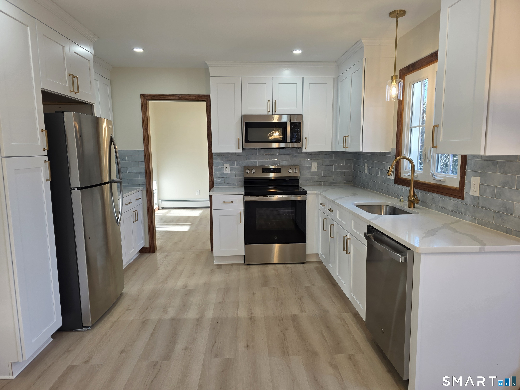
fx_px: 346
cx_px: 260
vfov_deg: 58.9
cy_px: 195
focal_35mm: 23
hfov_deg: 73.9
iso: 64
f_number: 1.7
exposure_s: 1/120
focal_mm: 6.3
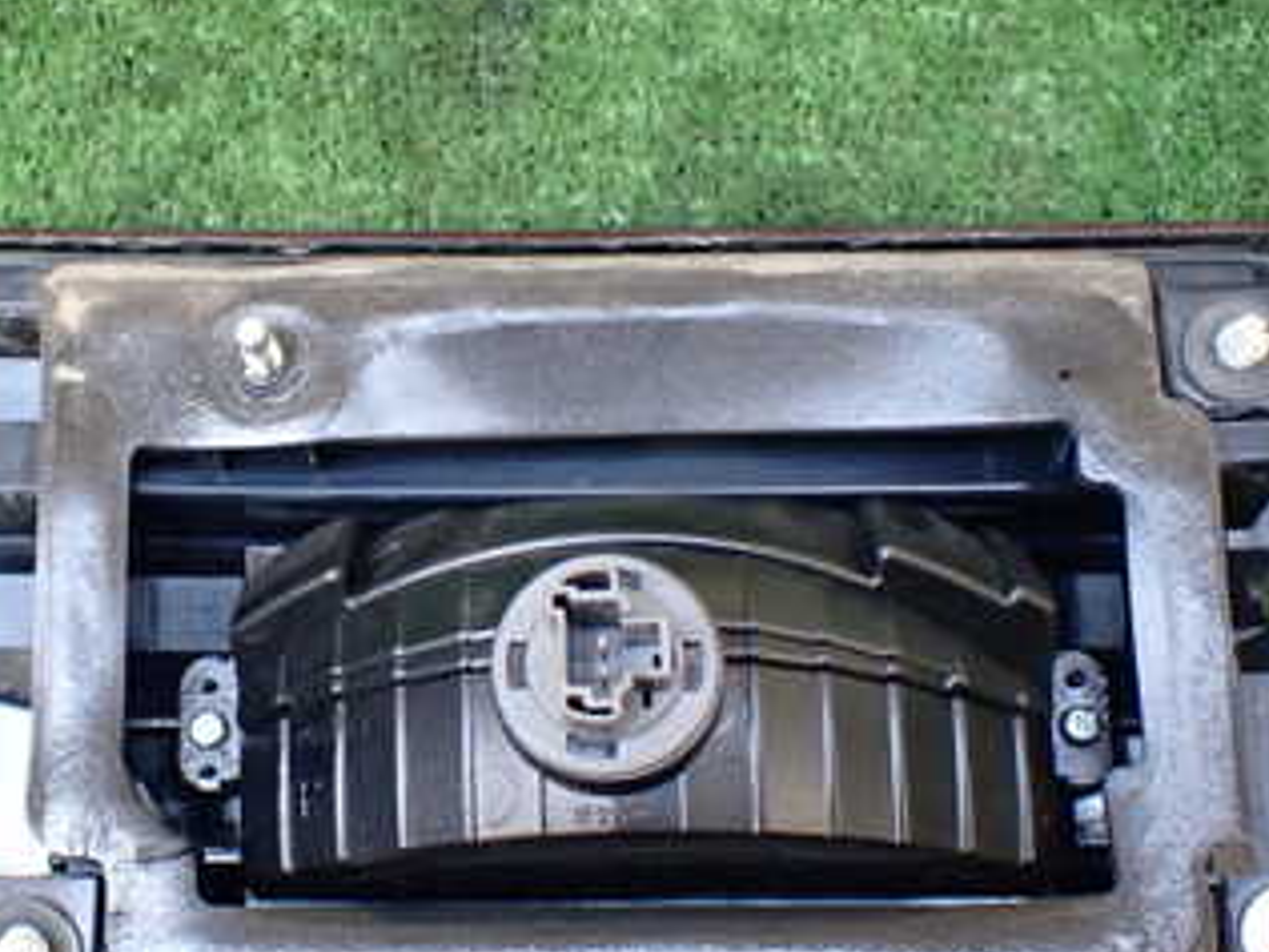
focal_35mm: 57
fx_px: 2090
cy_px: 498
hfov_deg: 33.0
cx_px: 293
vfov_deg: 25.7
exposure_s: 1/125
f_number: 2.3
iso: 500
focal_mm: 5.4
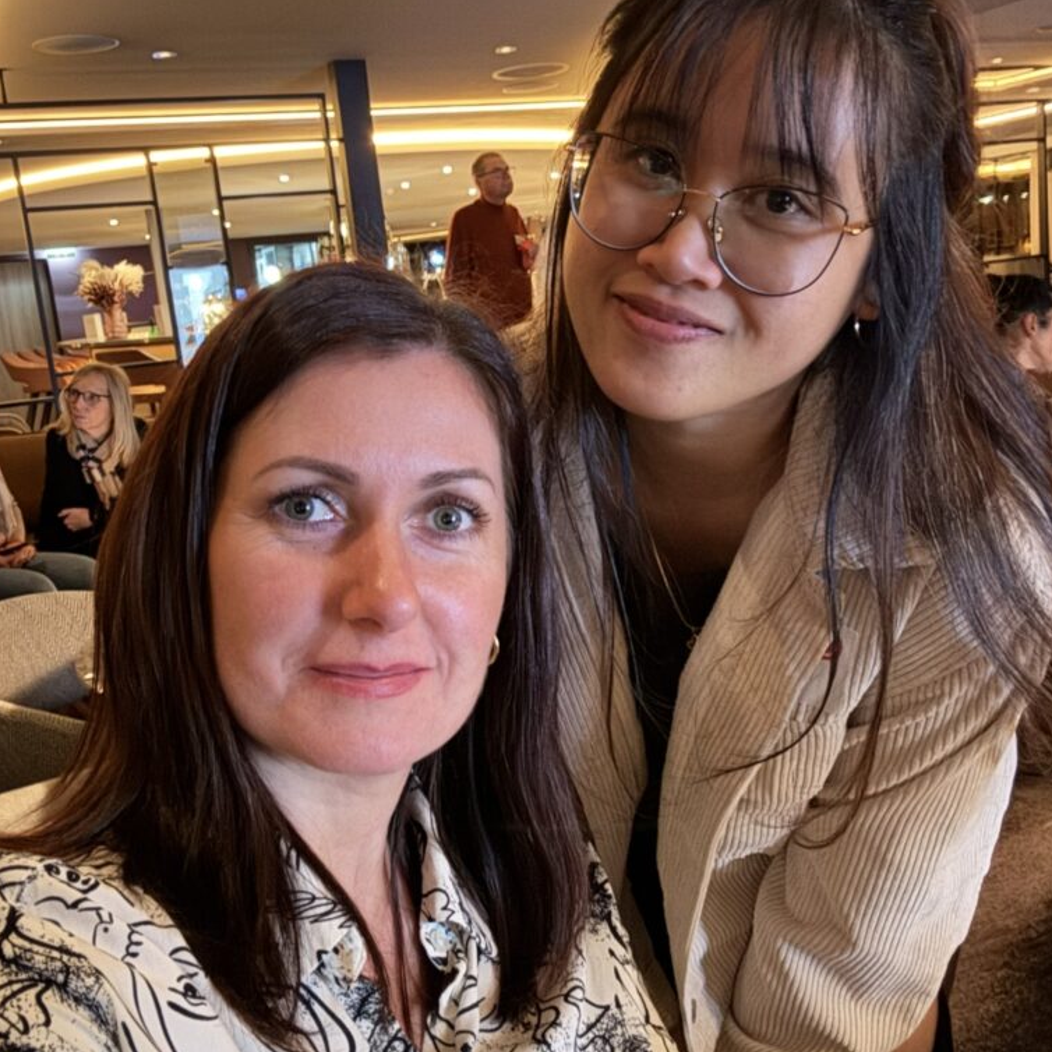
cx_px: 523
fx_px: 1238
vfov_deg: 46.0
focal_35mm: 36
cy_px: 497
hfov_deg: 46.0
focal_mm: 2.69
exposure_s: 1/8
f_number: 1.9
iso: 800
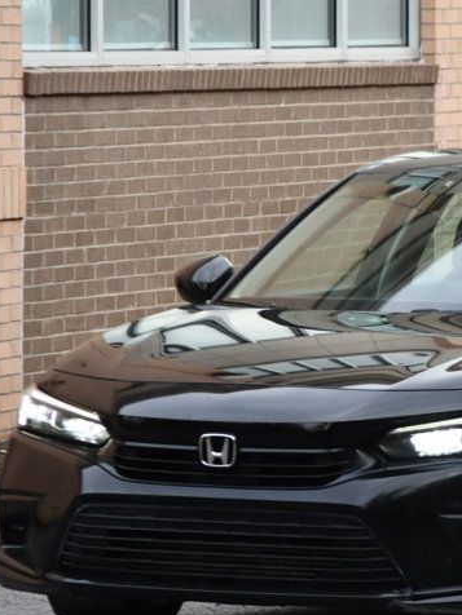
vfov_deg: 6.4
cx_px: 503
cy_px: 275
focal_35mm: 310
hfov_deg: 4.8
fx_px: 5517
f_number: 4.8
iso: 560
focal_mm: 100
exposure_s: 1/250
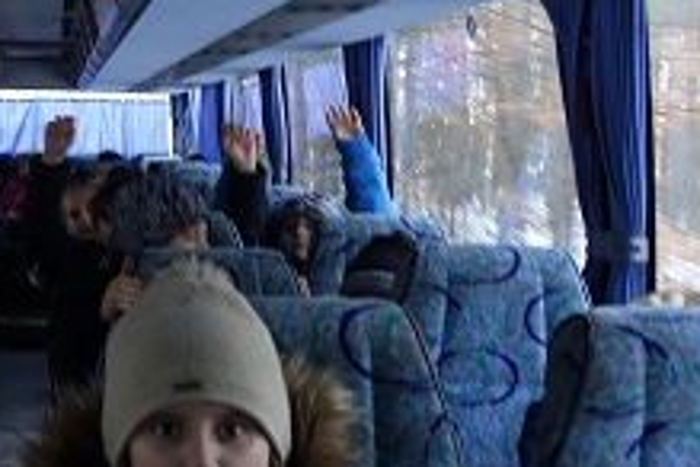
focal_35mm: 60
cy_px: 200
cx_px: 22
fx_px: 1167
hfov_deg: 31.2
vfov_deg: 22.6
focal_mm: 8.9
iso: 1000
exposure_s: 1/30
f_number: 2.8
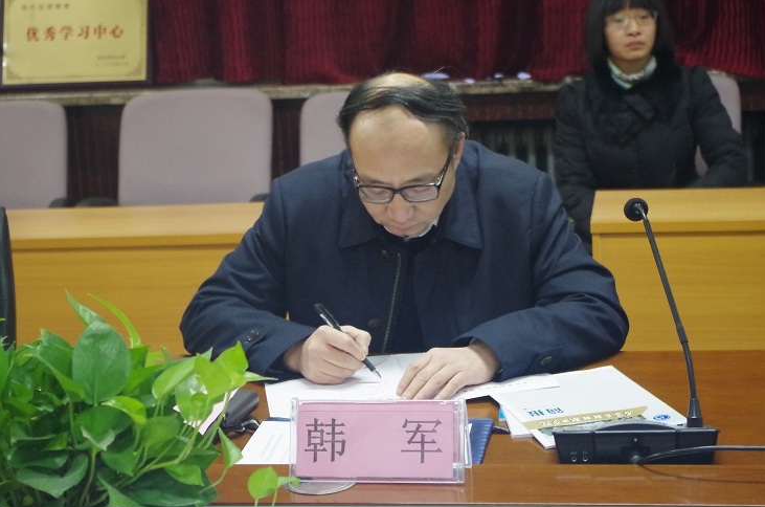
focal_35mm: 83
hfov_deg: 24.5
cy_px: 256
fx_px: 1760
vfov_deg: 16.4
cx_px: 386
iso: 3200
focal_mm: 55
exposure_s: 1/20
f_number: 5.6
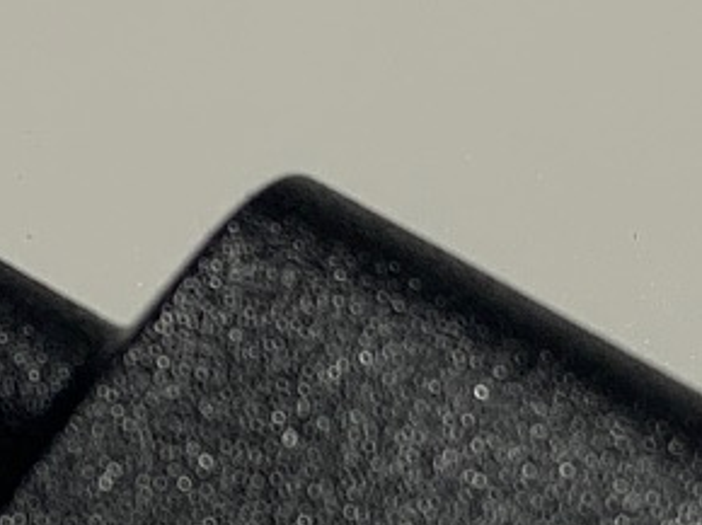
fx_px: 3668
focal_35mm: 181
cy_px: 719
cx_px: 167
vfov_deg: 8.1
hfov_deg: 10.9
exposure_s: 1/64
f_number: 1.8
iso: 40
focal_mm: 4.25
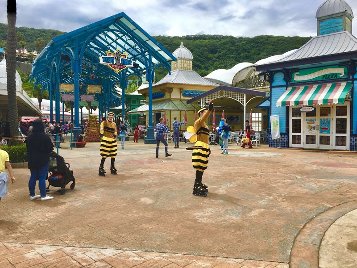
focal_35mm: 29
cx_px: 178
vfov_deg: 48.2
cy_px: 134
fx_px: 299
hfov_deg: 61.7
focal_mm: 4.15
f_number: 2.2
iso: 25
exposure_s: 1/2849
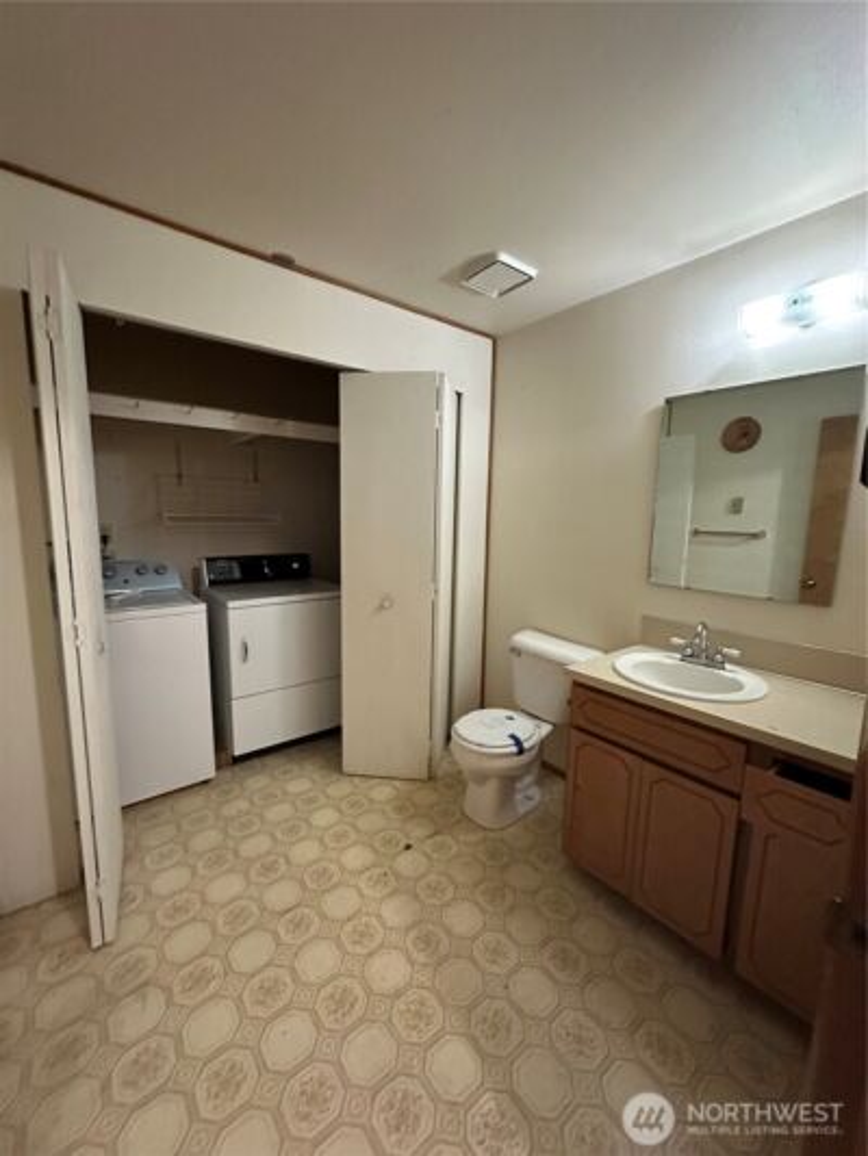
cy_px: 578
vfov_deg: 102.1
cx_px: 434
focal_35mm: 14
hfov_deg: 85.7
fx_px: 468
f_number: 2.2
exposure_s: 1/60
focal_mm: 2.22
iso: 1000
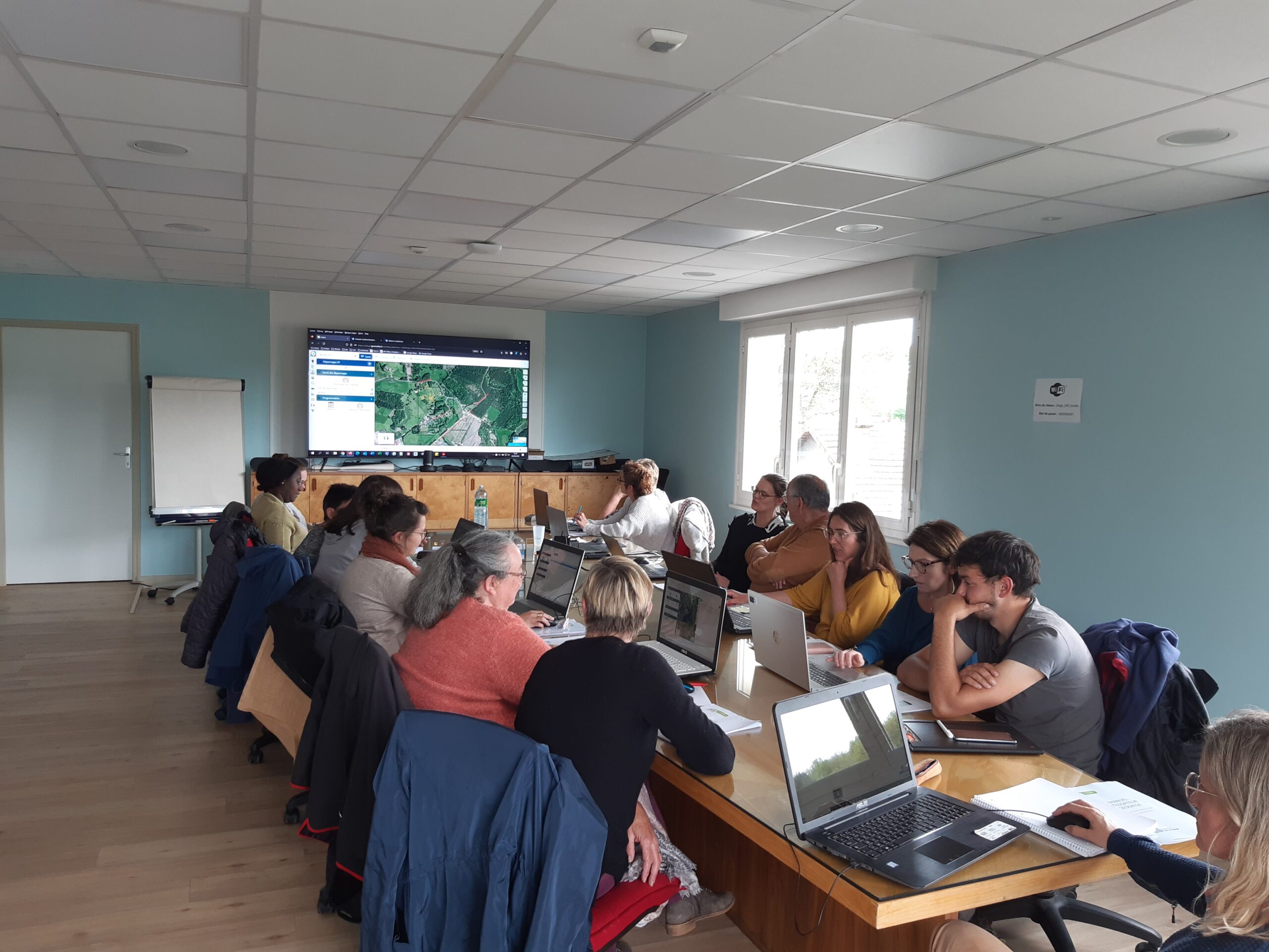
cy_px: 476
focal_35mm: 26
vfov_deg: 53.1
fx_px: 953
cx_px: 634
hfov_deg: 67.3
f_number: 1.7
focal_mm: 3.92
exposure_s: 1/50
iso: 50
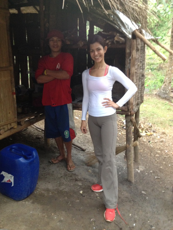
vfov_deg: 52.6
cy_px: 115
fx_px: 233
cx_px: 86
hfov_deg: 40.7
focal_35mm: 35
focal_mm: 4.28
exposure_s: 1/20
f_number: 2.4
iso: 200
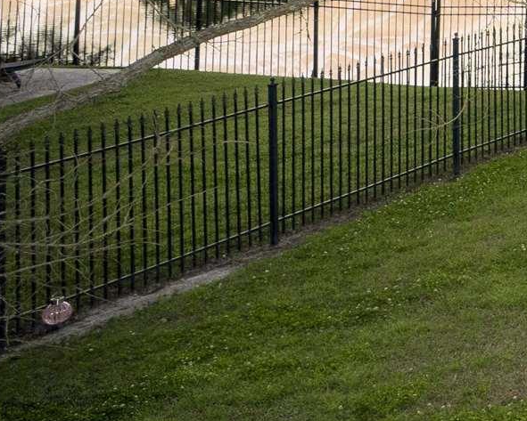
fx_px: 1217
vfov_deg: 17.5
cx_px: 1362
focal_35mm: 78
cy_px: -226
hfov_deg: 13.8
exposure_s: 1/100
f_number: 9
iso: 500
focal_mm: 16
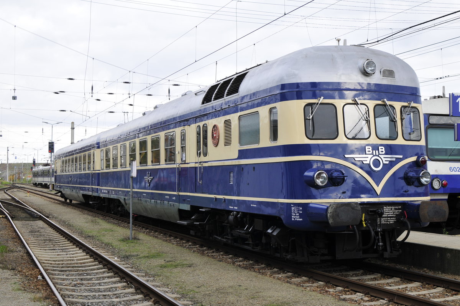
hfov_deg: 37.9
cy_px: 153
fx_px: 670
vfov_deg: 25.7
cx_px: 230
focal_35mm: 52
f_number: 6.7
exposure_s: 1/180
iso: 250
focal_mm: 35
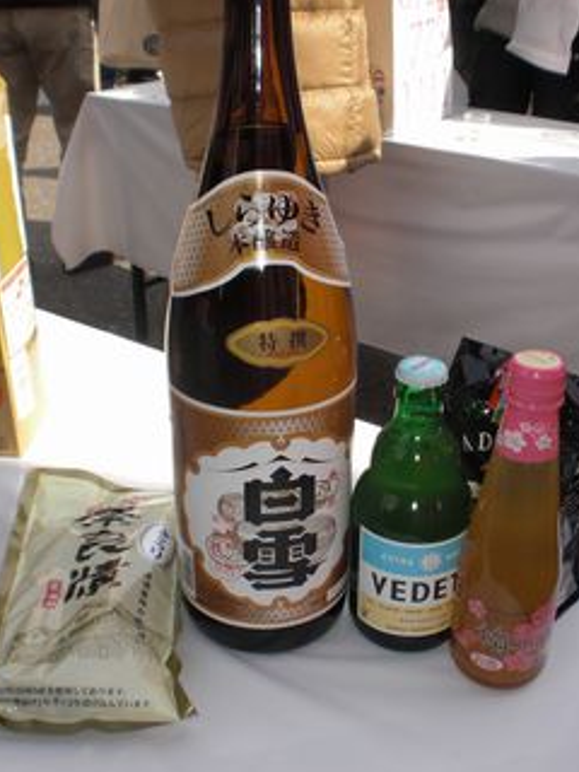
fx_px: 914
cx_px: 291
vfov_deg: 45.8
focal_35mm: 41
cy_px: 370
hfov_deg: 35.1
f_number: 5.6
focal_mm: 6.3
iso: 64
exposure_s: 1/200
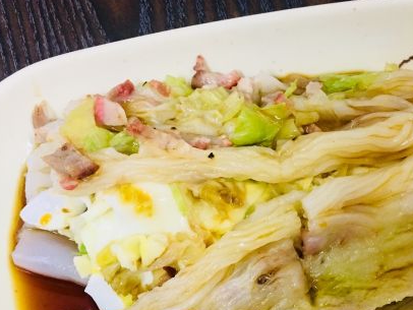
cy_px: 246
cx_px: 300
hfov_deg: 37.4
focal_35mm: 50
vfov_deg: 28.5
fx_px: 597
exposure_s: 1/10
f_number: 2.2
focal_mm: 4.15
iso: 80
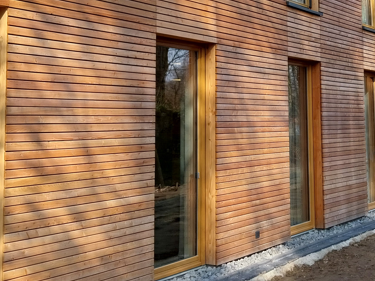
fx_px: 661
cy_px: 53
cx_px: 289
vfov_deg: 23.6
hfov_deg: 31.0
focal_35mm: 61
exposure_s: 1/410
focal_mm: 4
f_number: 1.8
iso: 25
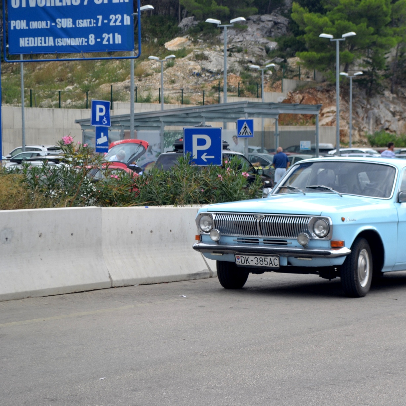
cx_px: 290
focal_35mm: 106
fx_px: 1402
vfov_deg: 16.5
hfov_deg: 16.4
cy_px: 203
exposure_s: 1/160
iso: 100
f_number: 6.3
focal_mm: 55
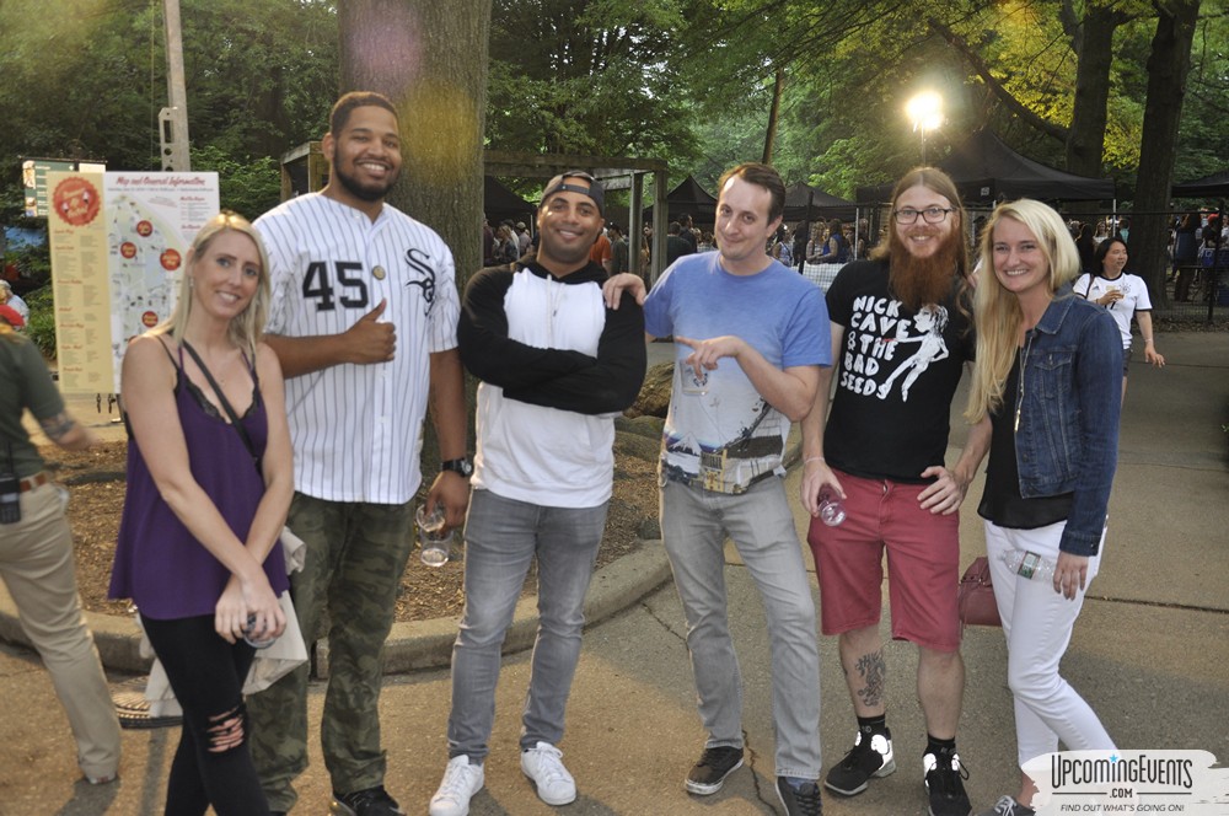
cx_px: 614
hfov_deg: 51.3
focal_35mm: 38
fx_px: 1279
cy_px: 408
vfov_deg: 35.4
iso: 400
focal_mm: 25
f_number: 4
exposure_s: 1/80
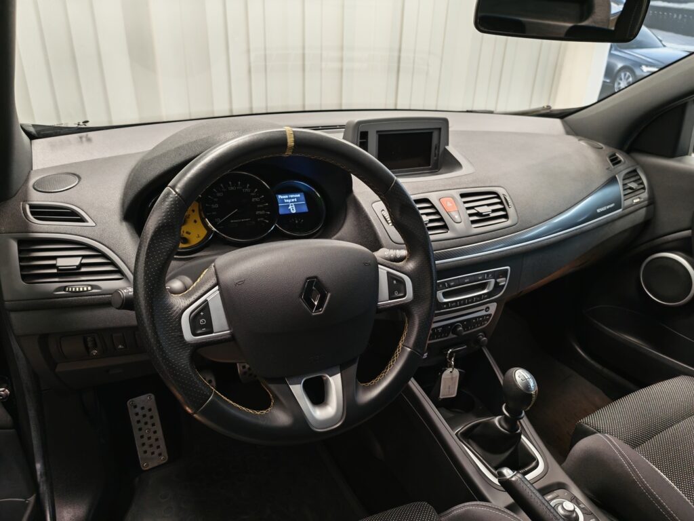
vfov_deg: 58.9
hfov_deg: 73.9
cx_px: 347
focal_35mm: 23
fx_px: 461
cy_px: 260
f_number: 1.6
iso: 250
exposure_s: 1/50
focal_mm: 5.4
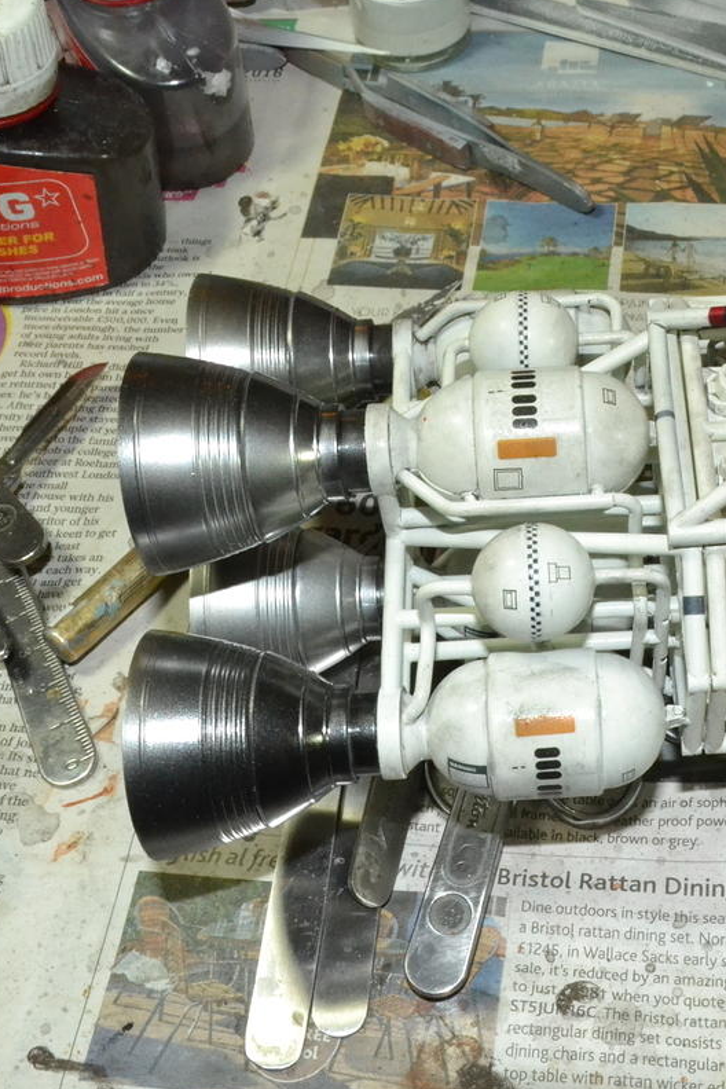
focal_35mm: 50
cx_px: 586
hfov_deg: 26.5
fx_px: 1512
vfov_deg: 39.6
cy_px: 543
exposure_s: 1/60
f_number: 18
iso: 3200
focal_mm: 22
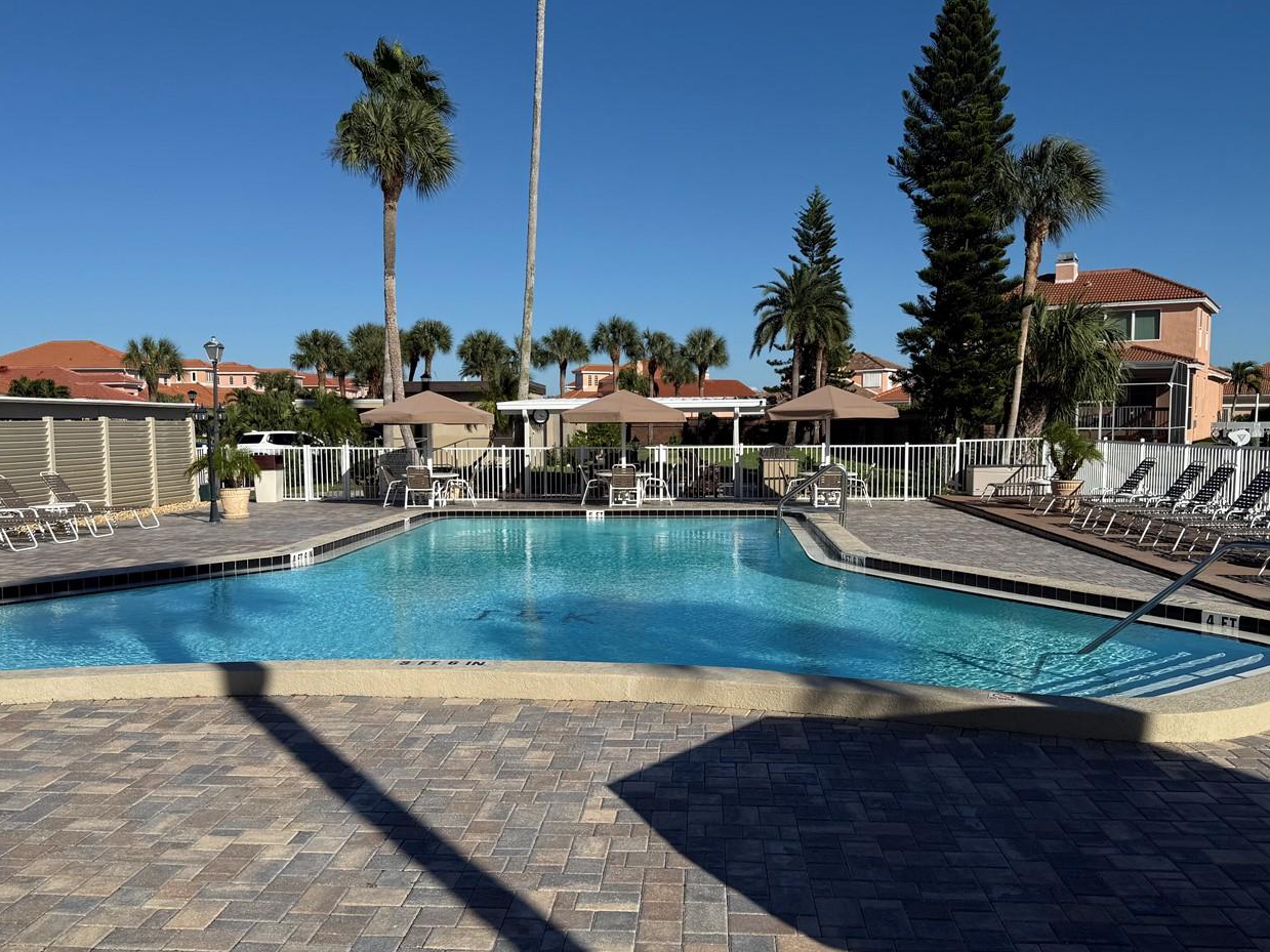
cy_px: 534
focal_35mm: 31
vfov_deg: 45.3
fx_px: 1137
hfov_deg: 58.3
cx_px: 619
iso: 80
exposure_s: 1/9091
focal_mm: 6.76
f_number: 1.78
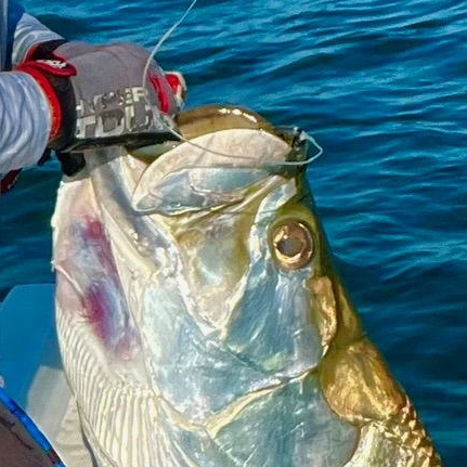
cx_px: -219
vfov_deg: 13.8
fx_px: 1923
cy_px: 345
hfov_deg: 13.1
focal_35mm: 126
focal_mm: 2.71
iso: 32
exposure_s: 1/1080
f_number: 2.2
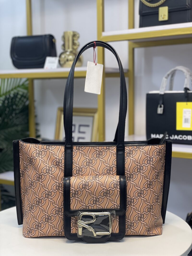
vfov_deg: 36.8
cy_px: 128
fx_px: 385
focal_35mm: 52
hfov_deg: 28.0
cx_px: 96
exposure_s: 1/102
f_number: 2
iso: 80
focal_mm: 6
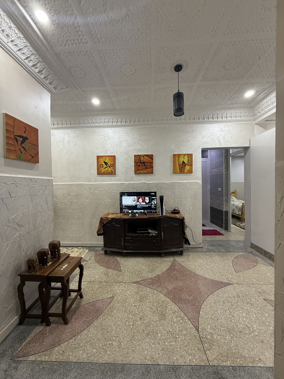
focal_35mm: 14
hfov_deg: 85.7
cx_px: 142
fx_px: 153
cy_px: 190
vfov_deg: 102.1
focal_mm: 2.22
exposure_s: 1/100
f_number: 2.2
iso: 320
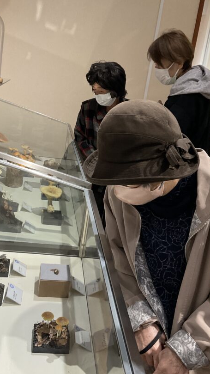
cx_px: 91
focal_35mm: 40
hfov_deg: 29.7
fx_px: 396
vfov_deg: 50.4
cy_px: 169
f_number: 1.8
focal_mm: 3
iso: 80
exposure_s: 1/60
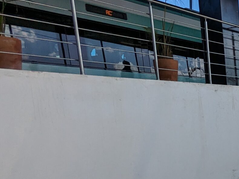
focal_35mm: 52
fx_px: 359
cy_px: 177
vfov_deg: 26.6
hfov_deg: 27.8
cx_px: 339
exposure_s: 1/1898
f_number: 2.2
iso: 48
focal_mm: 2.35
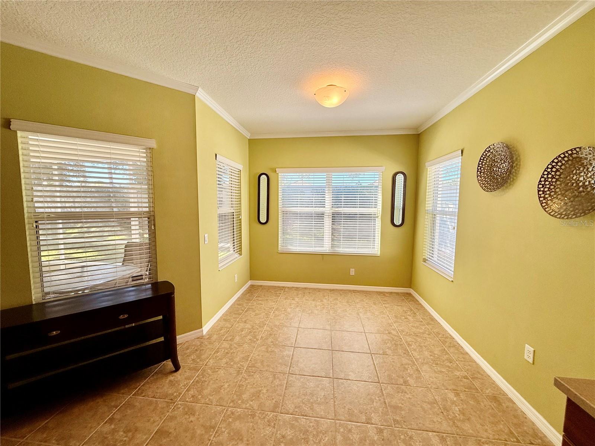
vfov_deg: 85.7
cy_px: 223
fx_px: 241
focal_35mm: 14
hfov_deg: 102.1
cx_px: 298
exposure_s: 1/197
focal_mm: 2.22
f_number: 2.2
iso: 64
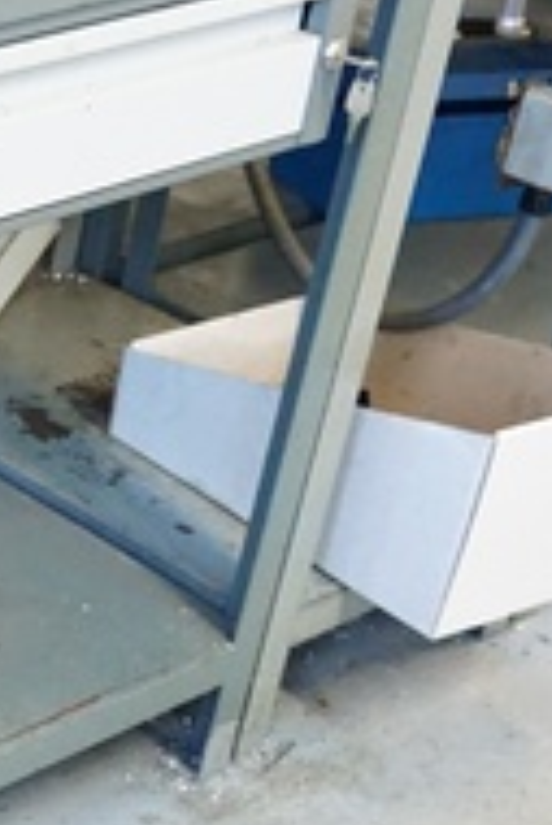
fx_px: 2089
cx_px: -552
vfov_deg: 22.3
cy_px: 534
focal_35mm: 91
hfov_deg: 13.1
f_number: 3.5
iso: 3200
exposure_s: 1/125
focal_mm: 16
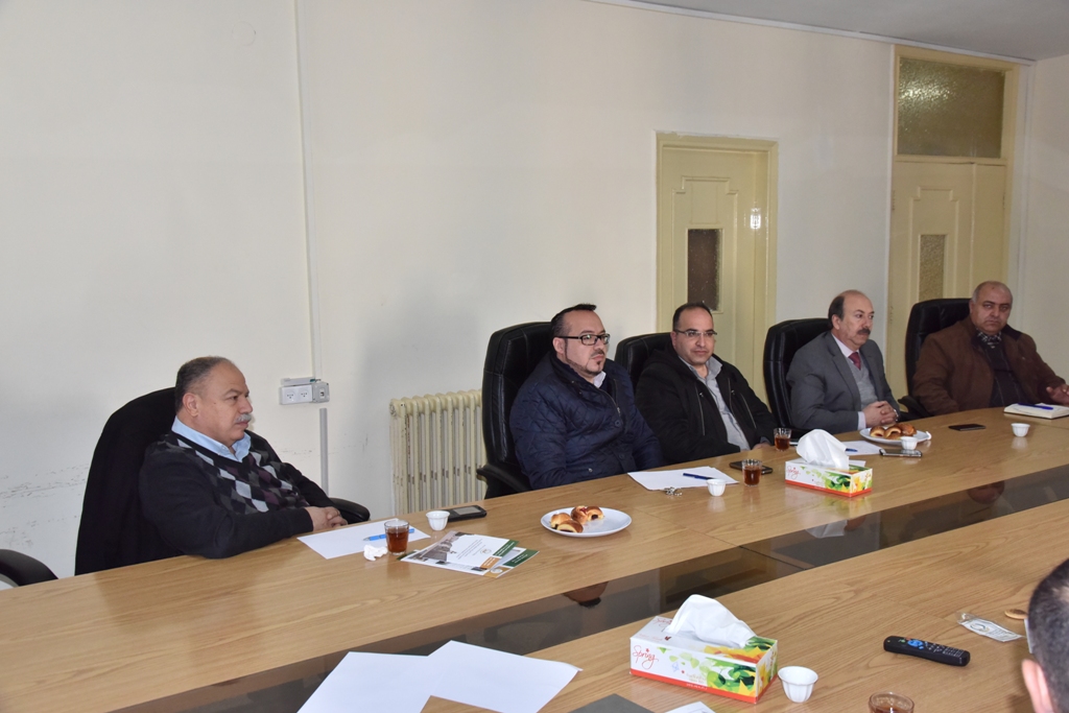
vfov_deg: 41.1
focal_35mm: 32
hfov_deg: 58.7
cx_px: 534
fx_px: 950
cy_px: 356
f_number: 8
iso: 2500
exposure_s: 1/250
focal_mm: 32
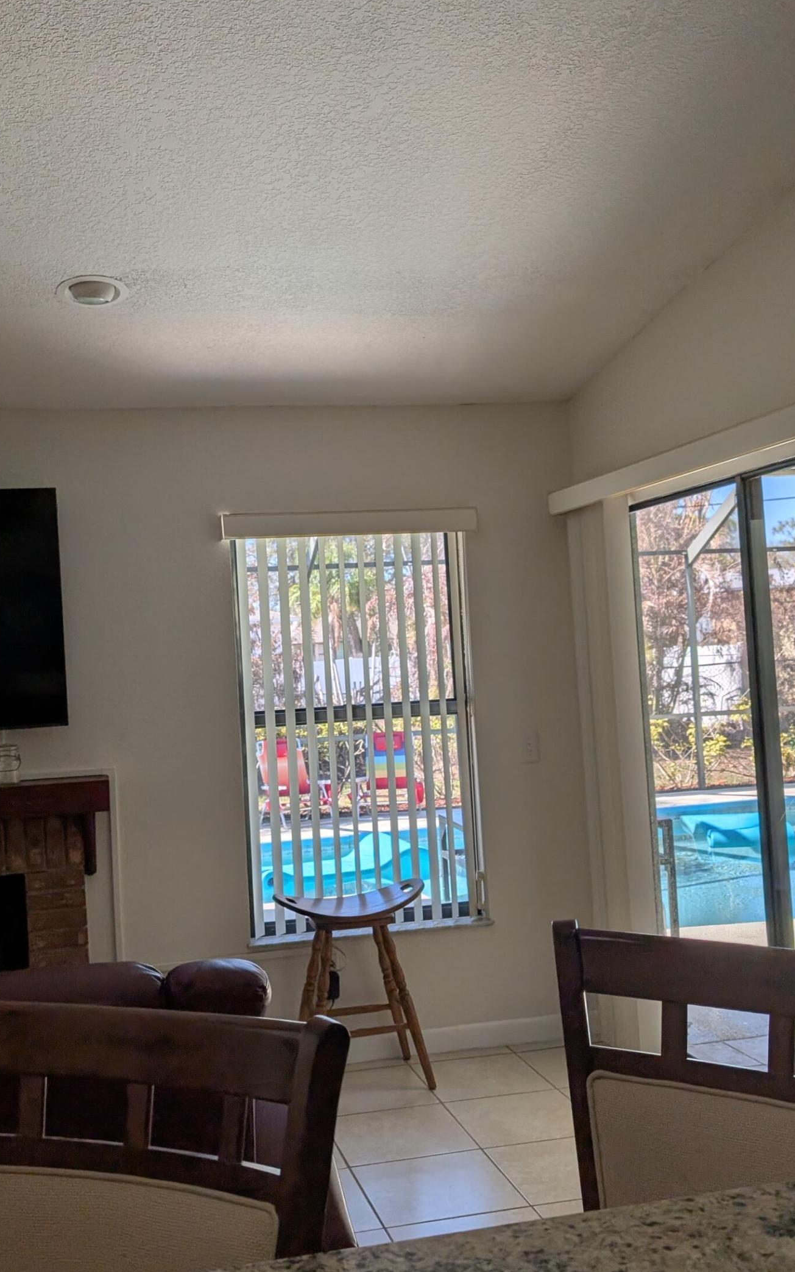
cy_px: 631
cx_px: 310
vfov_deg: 55.3
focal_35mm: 35
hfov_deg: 36.1
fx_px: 1213
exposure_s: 1/1143
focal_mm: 6.9
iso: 22
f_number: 1.68
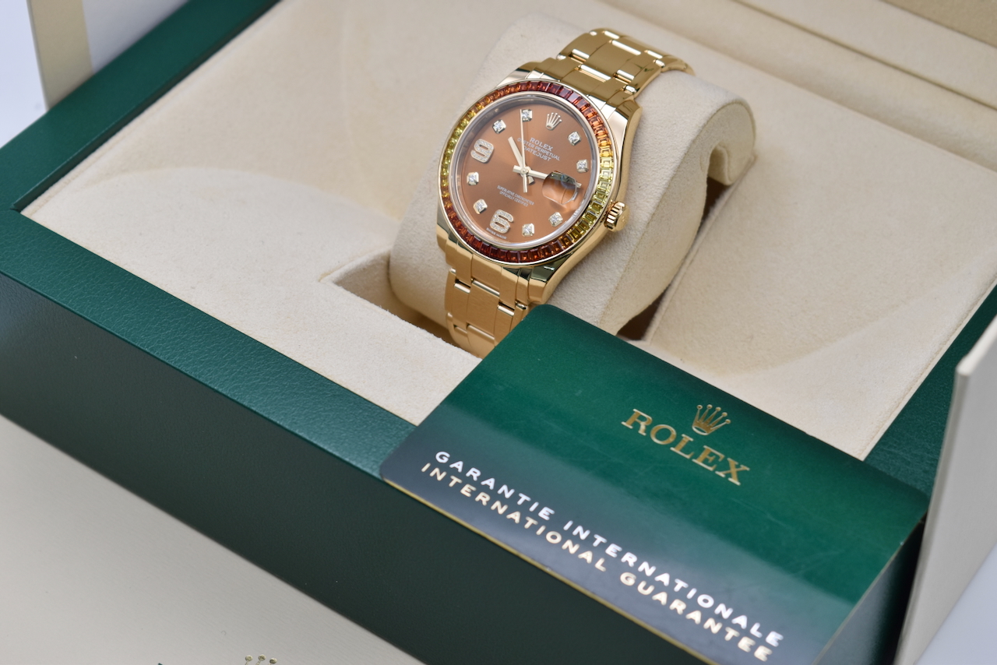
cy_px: 332
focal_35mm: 82
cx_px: 498
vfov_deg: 16.6
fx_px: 2285
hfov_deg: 24.6
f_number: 6.3
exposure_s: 1/125
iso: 400
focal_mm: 55
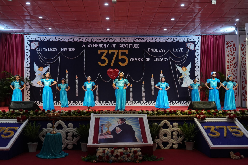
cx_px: 124
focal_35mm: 37
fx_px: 255
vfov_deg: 35.9
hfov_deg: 51.9
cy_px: 82
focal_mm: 37
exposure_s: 1/200
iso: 1600
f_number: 5.6
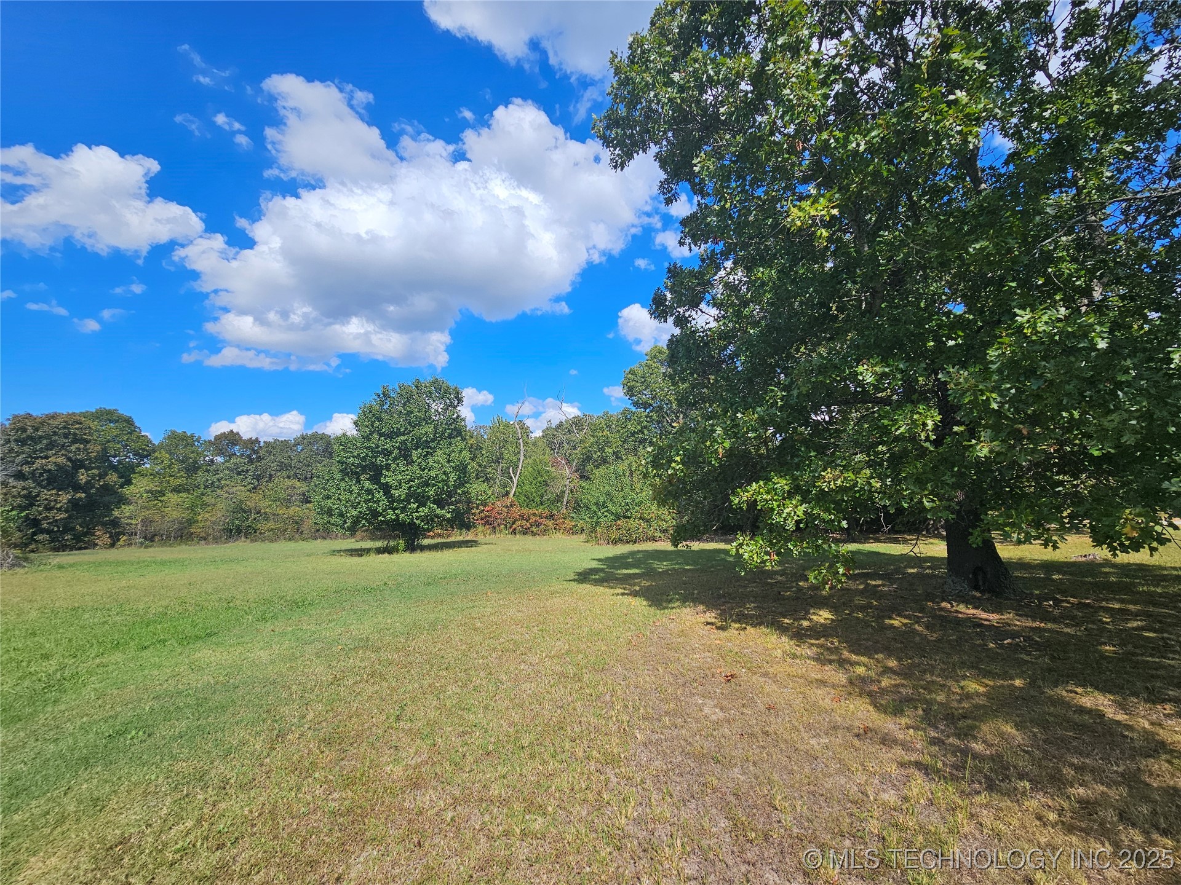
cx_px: 590
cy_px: 442
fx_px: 444
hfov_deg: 106.2
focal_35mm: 13
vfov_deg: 89.9
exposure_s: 1/2657
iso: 50
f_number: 2.2
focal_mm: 2.2
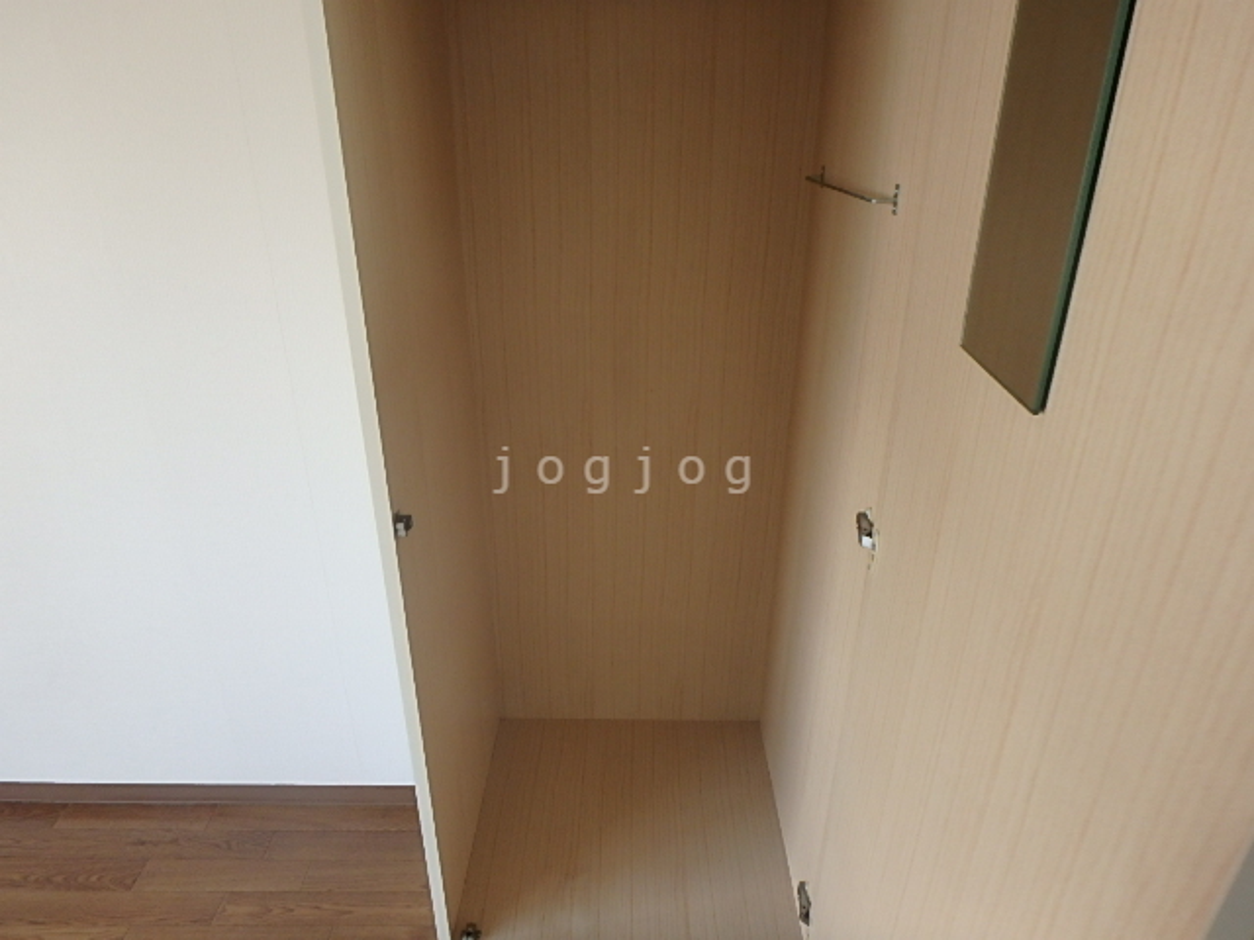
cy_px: 470
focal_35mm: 21
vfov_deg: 63.4
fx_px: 761
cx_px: 627
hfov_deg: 79.0
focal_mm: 3.7
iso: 200
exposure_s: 1/40
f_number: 3.5
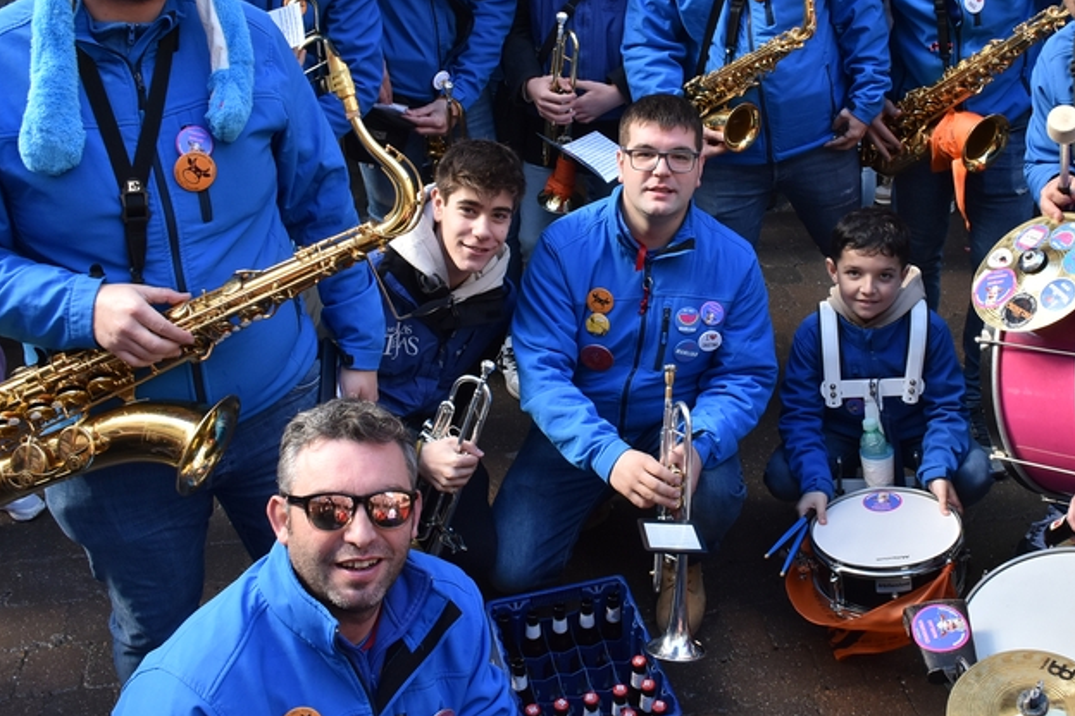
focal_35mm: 39
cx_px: 672
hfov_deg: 49.1
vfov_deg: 33.9
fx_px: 1164
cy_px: 234
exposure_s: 1/160
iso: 400
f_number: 6.3
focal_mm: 18
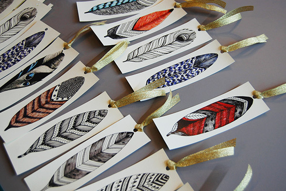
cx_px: 143
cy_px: 96
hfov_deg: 43.6
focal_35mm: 45
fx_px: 357
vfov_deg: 29.8
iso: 400
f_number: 4.2
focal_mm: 30
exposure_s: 1/60
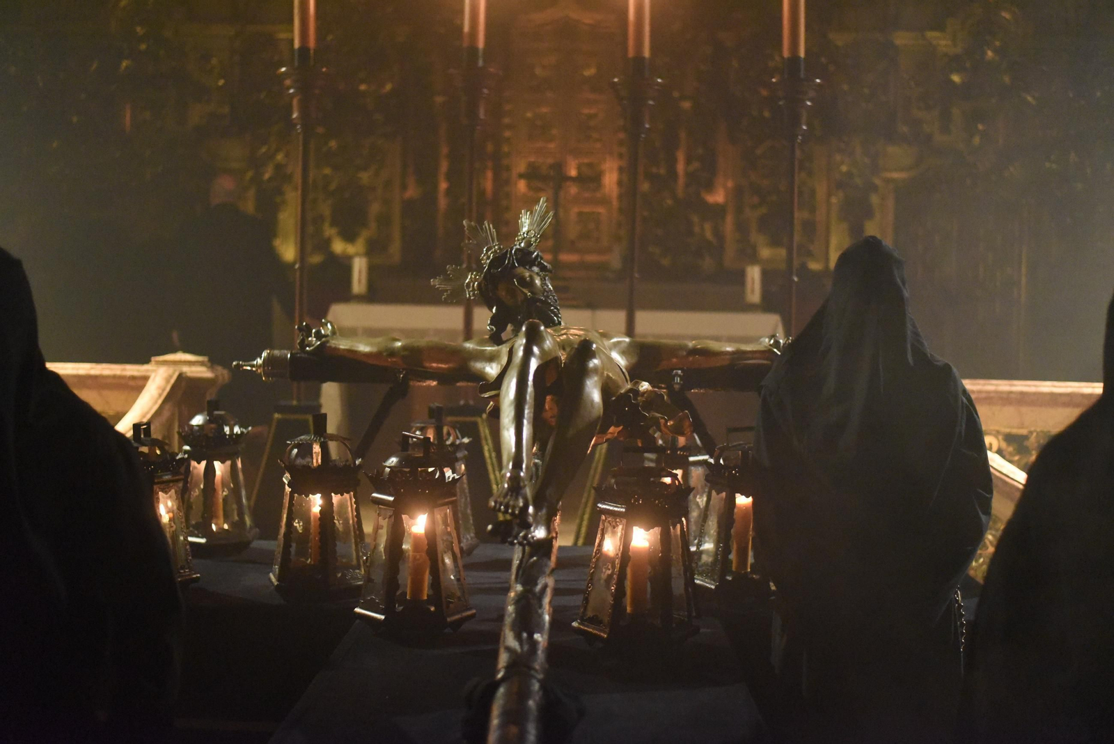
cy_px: 372
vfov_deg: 27.0
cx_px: 557
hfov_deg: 39.6
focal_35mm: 50
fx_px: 1548
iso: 12800
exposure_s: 1/160
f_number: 1.8
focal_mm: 50
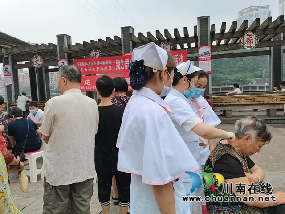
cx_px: 142
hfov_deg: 67.3
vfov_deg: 53.1
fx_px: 214
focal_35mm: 26
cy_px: 107
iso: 50
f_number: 1.8
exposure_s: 1/385
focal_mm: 5.58
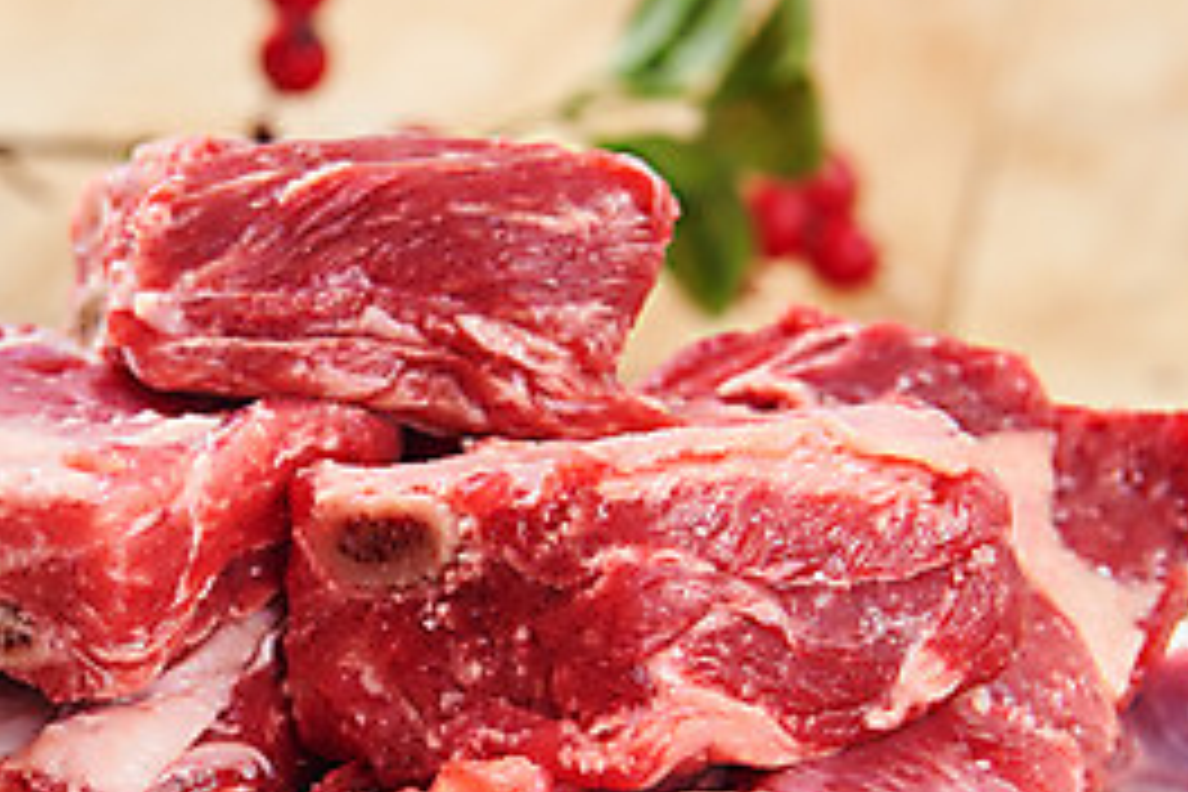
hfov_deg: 12.9
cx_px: 371
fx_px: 5247
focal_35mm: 159
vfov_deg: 8.6
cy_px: 720
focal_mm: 70
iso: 100
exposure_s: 1/125
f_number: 9
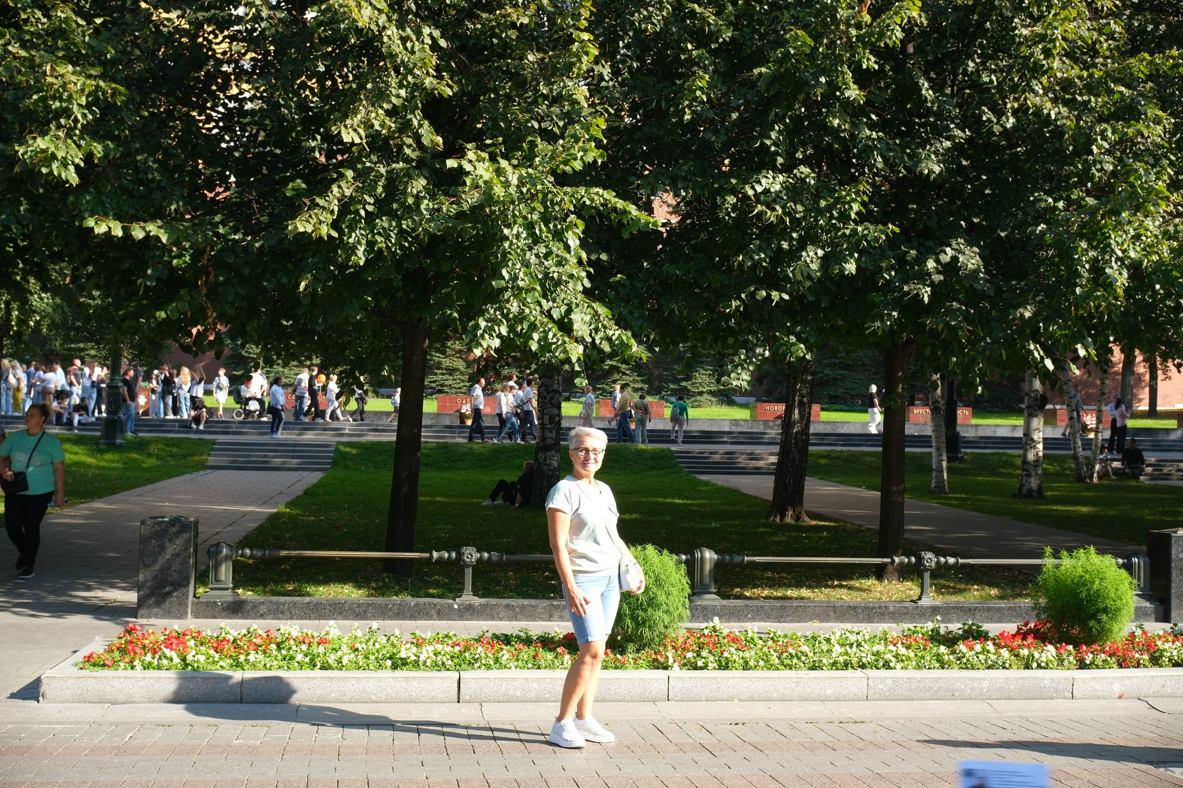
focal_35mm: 41
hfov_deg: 47.4
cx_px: 592
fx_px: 1347
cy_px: 394
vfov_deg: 32.6
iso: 160
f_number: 8
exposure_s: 1/105
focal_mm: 27
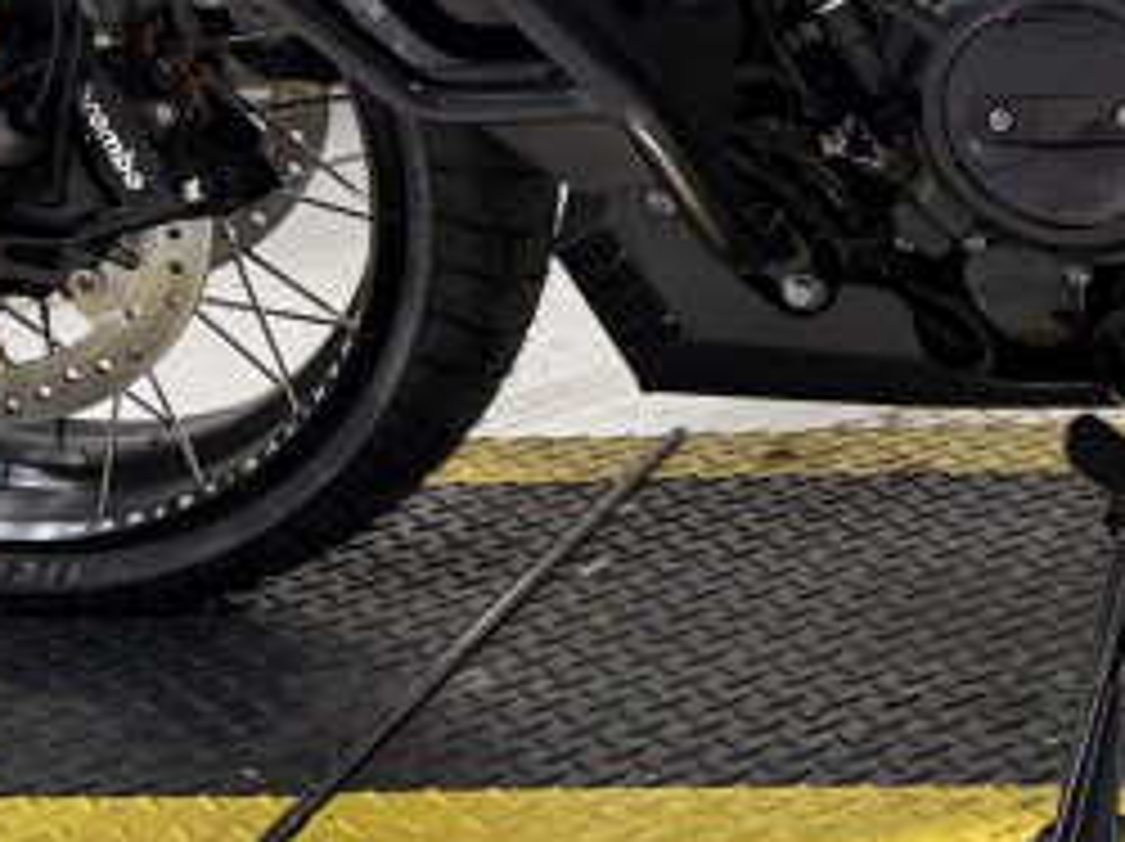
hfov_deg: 16.2
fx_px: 3604
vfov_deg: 12.2
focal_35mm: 111
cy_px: -698
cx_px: 1694
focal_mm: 5.96
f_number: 1.6
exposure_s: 1/120
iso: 64
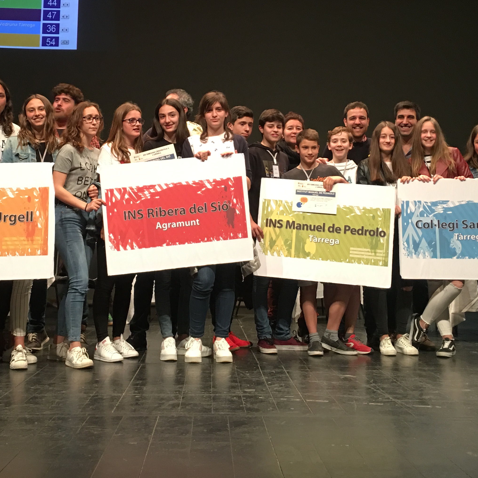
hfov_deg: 33.4
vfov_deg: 32.9
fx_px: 797
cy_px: 135
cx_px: 218
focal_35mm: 51
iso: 80
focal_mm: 4.15
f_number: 2.2
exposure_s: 1/17
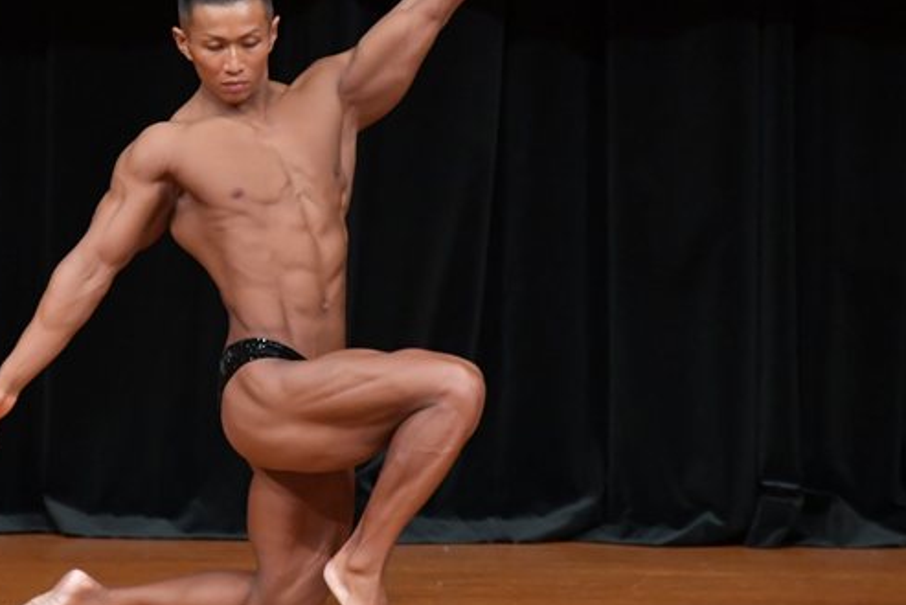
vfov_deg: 2.5
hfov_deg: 3.8
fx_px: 13644
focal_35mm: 542
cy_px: 324
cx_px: 243
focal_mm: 230
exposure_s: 1/400
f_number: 5.6
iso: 4000
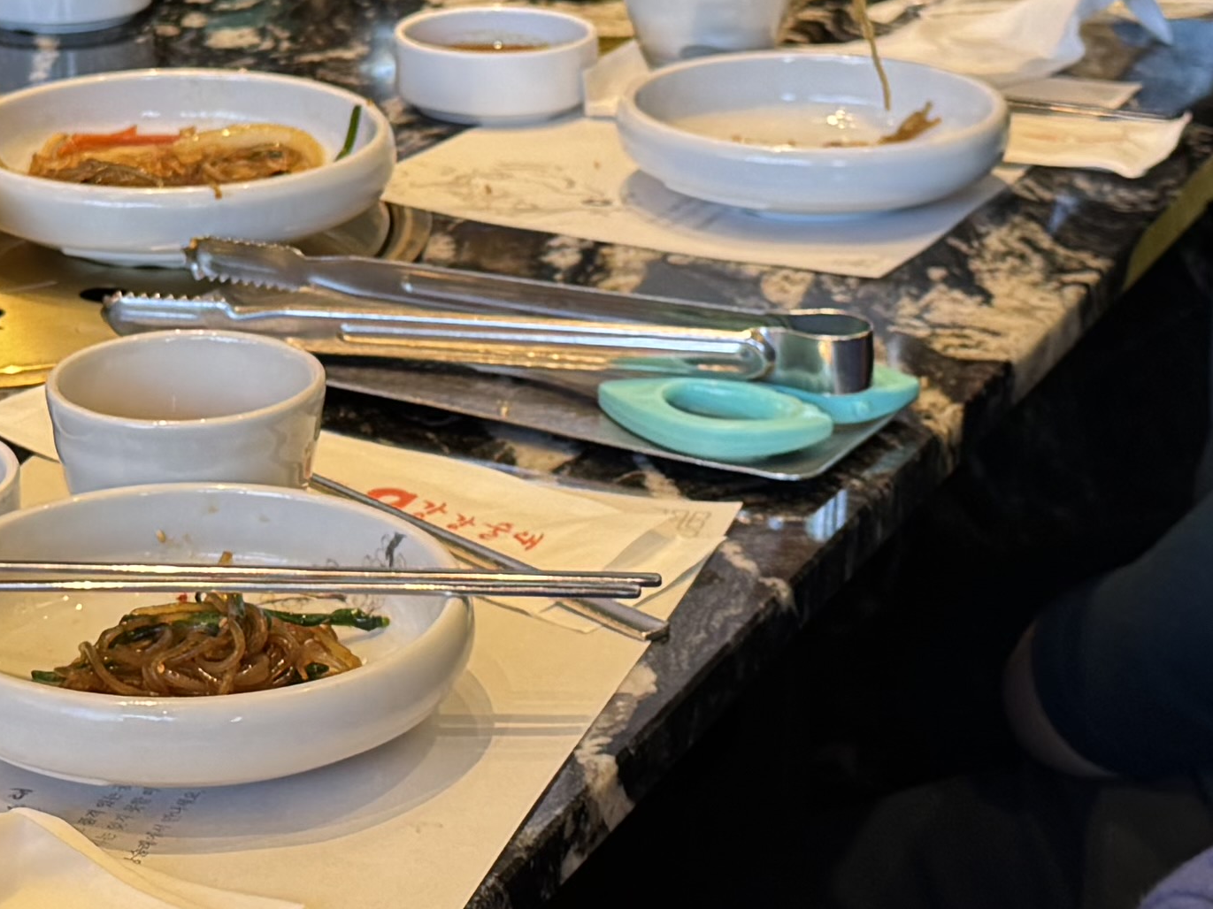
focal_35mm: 100
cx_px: 243
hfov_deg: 19.4
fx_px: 3504
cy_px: 150
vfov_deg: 14.7
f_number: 1.78
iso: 160
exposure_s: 1/120
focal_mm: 6.76
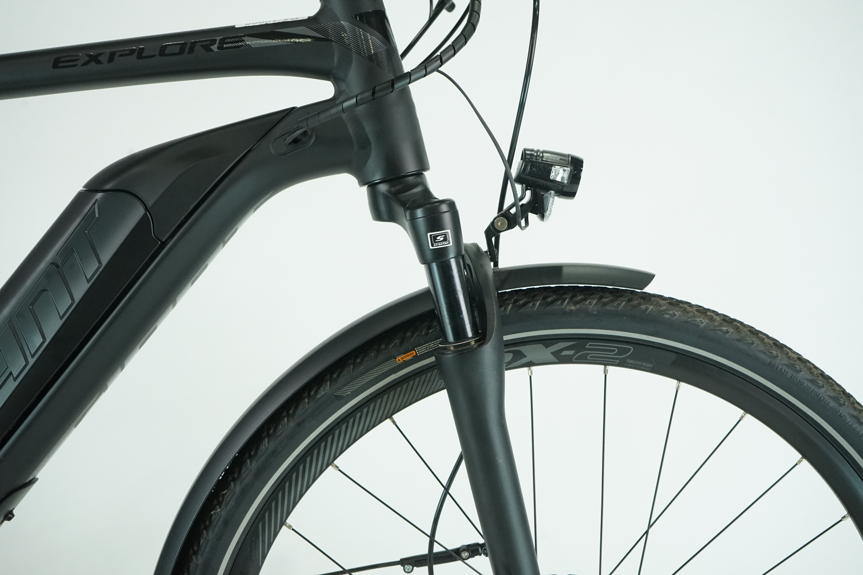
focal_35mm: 38
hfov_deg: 50.7
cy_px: 288
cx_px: 432
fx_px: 911
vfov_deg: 35.1
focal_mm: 38
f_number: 7.1
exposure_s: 1/200
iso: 3200
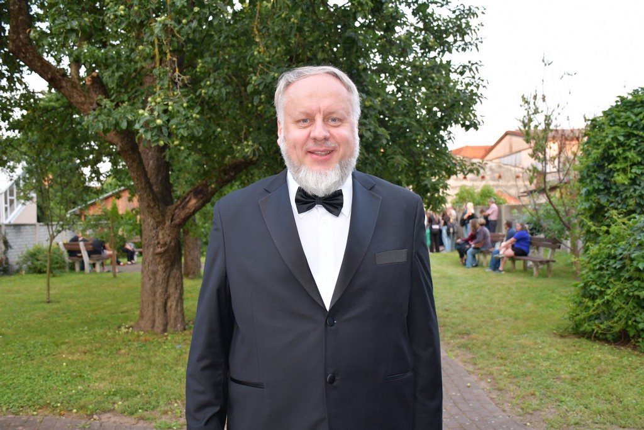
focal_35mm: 34
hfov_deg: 55.8
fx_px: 608
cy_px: 215
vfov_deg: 38.9
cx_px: 322
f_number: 3.8
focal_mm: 23
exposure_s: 1/125
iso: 400
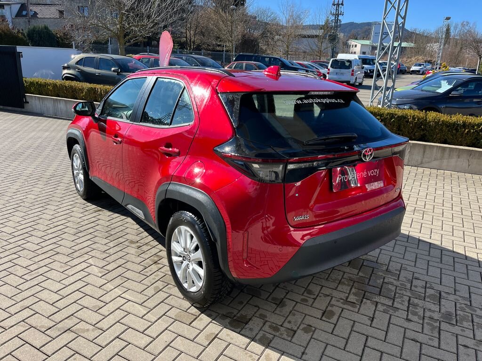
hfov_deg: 67.3
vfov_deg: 53.1
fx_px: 362
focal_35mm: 26
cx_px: 241
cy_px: 180
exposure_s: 1/1497
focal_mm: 5.1
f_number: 1.6
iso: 50
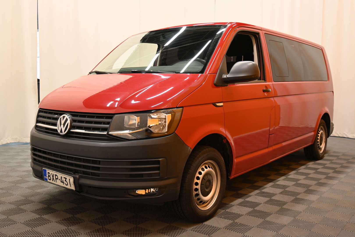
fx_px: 340
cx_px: 178
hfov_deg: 55.1
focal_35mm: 34
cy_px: 118
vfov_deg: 38.4
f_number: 4.2
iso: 640
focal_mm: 23
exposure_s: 1/40
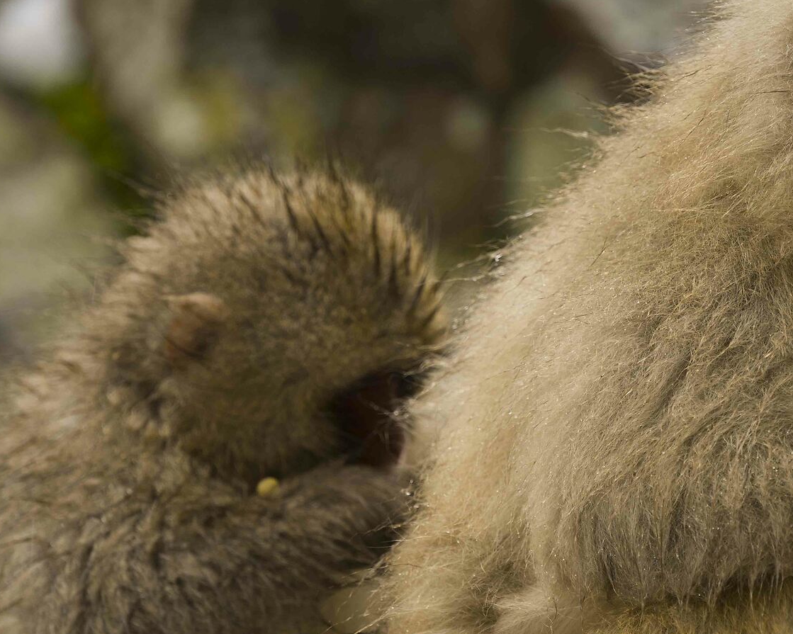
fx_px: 6853
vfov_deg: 5.3
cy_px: 361
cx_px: 616
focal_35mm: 292
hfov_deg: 6.6
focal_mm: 145
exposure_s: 1/320
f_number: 3.5
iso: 180
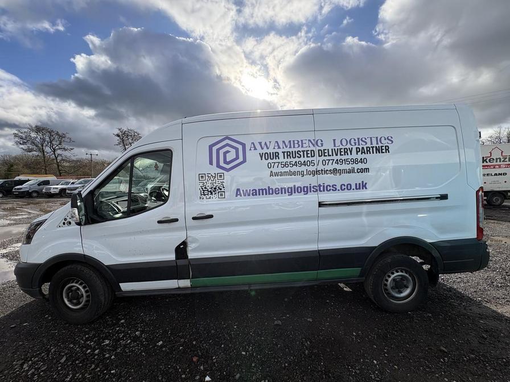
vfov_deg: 85.7
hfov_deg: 102.1
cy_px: 191
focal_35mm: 14
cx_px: 255
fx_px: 206
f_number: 2.2
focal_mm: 2.22
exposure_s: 1/1637
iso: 50
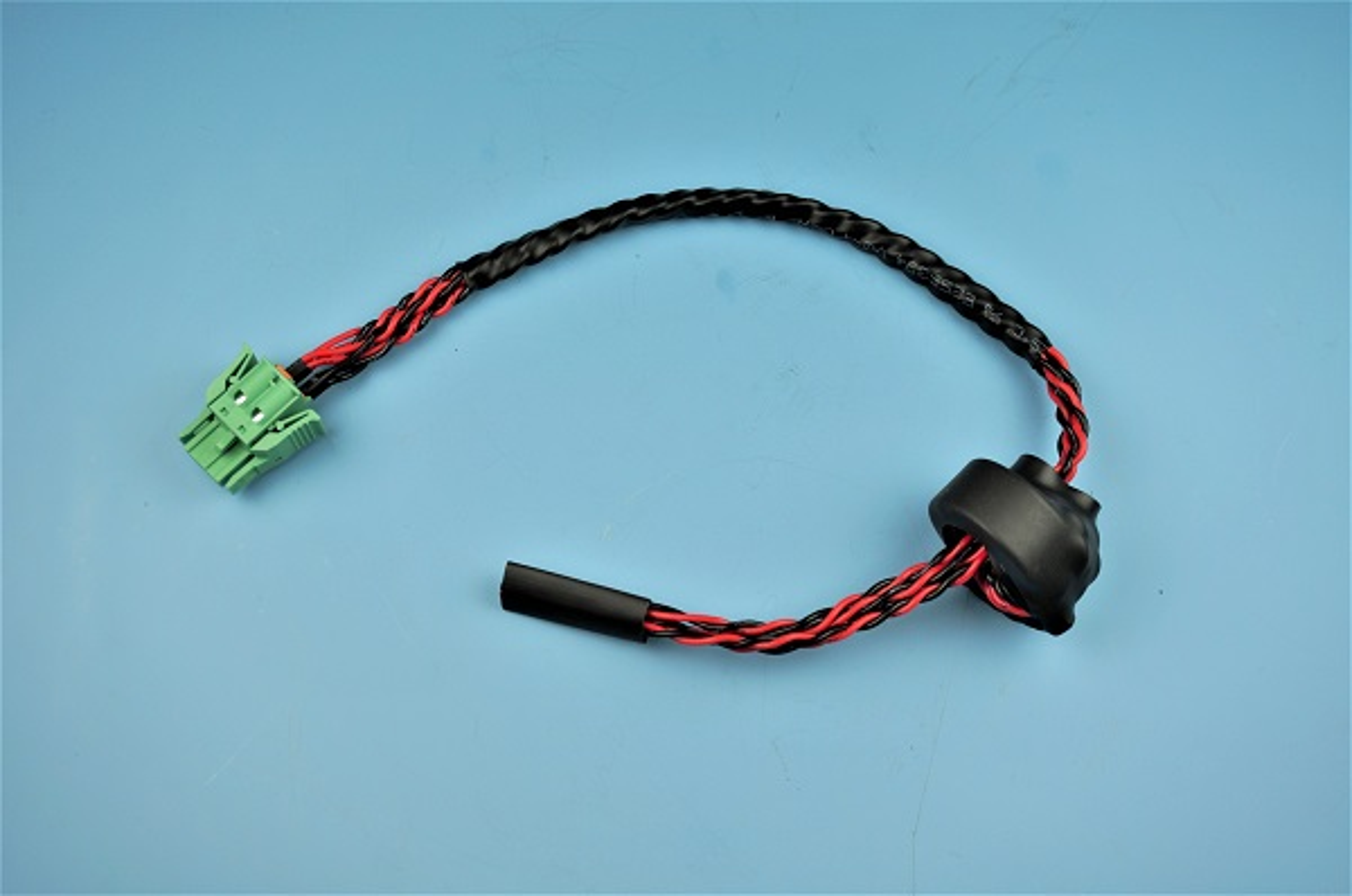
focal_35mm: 44
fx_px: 1631
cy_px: 448
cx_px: 676
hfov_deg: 45.0
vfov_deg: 30.7
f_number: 5
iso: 100
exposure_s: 1/160
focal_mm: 29
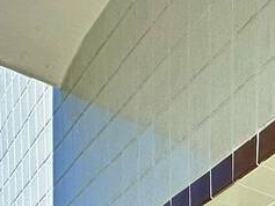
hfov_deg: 18.7
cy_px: 608
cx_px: 471
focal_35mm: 85
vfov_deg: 11.2
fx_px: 676
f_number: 2.2
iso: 40
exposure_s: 1/703
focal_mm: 2.22
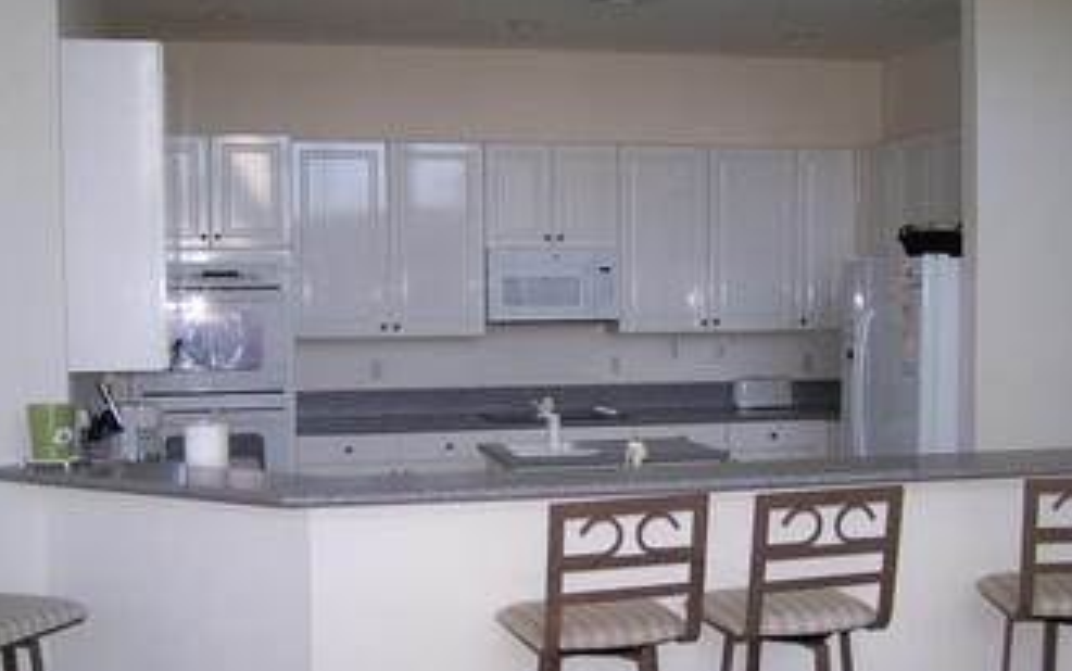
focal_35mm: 49
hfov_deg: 41.0
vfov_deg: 26.4
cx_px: 590
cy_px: 378
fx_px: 1432
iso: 160
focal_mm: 6.3
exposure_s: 1/60
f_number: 2.8
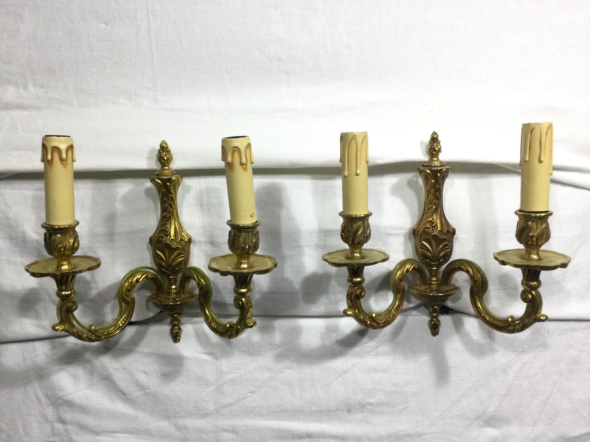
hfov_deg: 58.4
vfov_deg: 45.4
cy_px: 221
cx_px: 295
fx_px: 528
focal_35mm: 31
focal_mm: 3.3
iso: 25
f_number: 2.4
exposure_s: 1/33
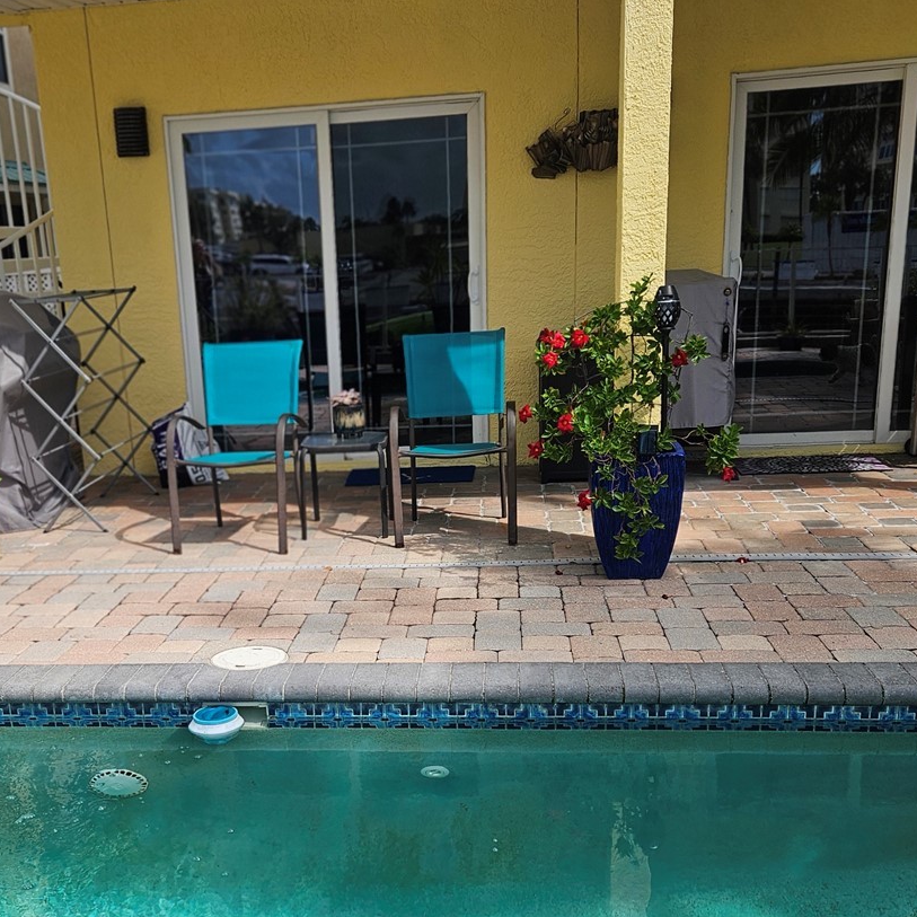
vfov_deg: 41.4
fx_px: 1199
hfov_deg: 41.6
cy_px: 602
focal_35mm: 40
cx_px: 354
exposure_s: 1/1347
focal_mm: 5.4
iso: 25
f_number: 1.8
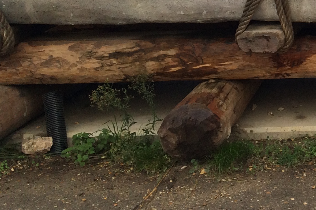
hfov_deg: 20.3
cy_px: -119
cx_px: 433
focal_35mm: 90
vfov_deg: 14.1
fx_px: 790
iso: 50
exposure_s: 1/120
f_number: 2.2
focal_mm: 4.15
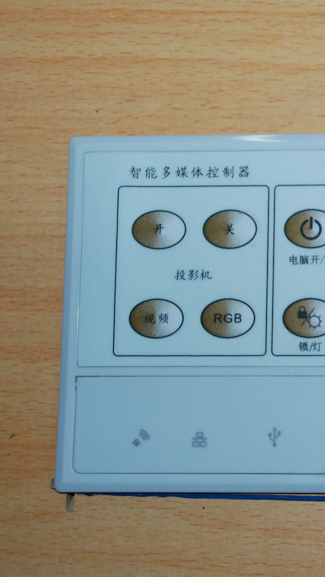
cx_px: 433
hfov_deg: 14.8
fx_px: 1192
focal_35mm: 78
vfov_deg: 27.2
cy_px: 287
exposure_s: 1/80
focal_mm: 31
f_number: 5.6
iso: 500
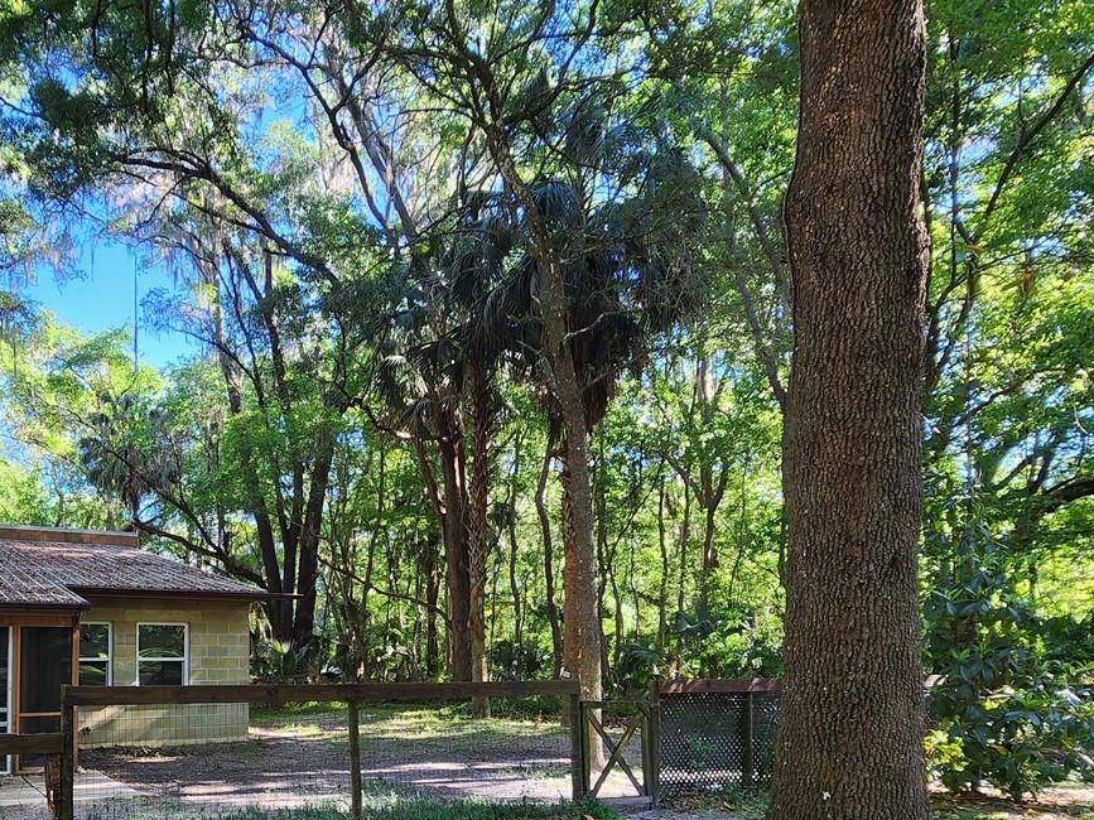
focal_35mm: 24
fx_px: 758
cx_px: 261
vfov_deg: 53.7
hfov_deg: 66.7
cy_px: 632
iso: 64
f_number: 2.2
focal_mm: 2.2
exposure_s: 1/60
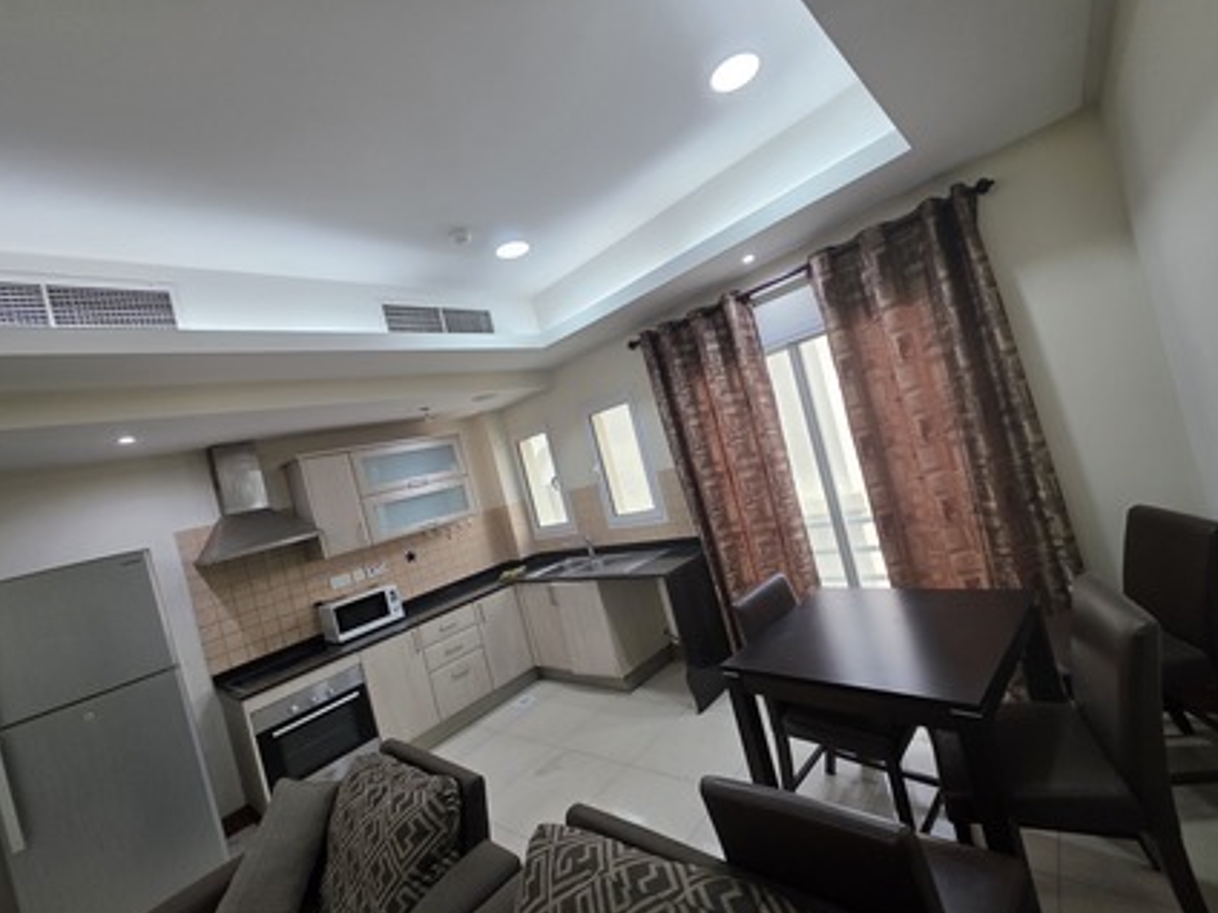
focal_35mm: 14
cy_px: 458
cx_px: 622
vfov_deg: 85.7
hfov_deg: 102.0
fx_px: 493
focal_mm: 2.2
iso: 100
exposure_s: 1/100
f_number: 1.9
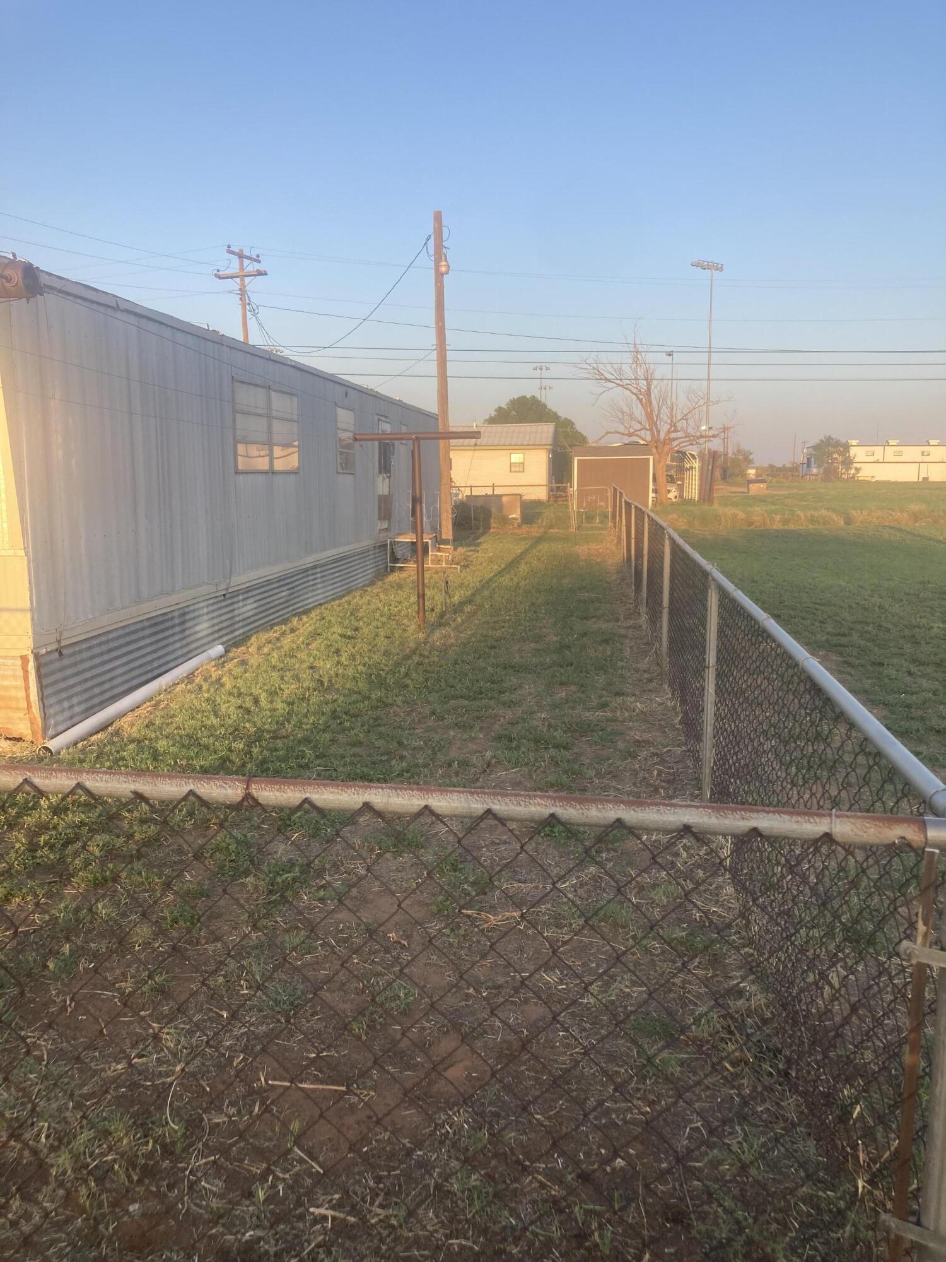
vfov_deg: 63.4
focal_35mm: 28
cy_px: 631
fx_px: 1020
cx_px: 473
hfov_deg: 49.7
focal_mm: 3.99
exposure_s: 1/466
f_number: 1.8
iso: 20
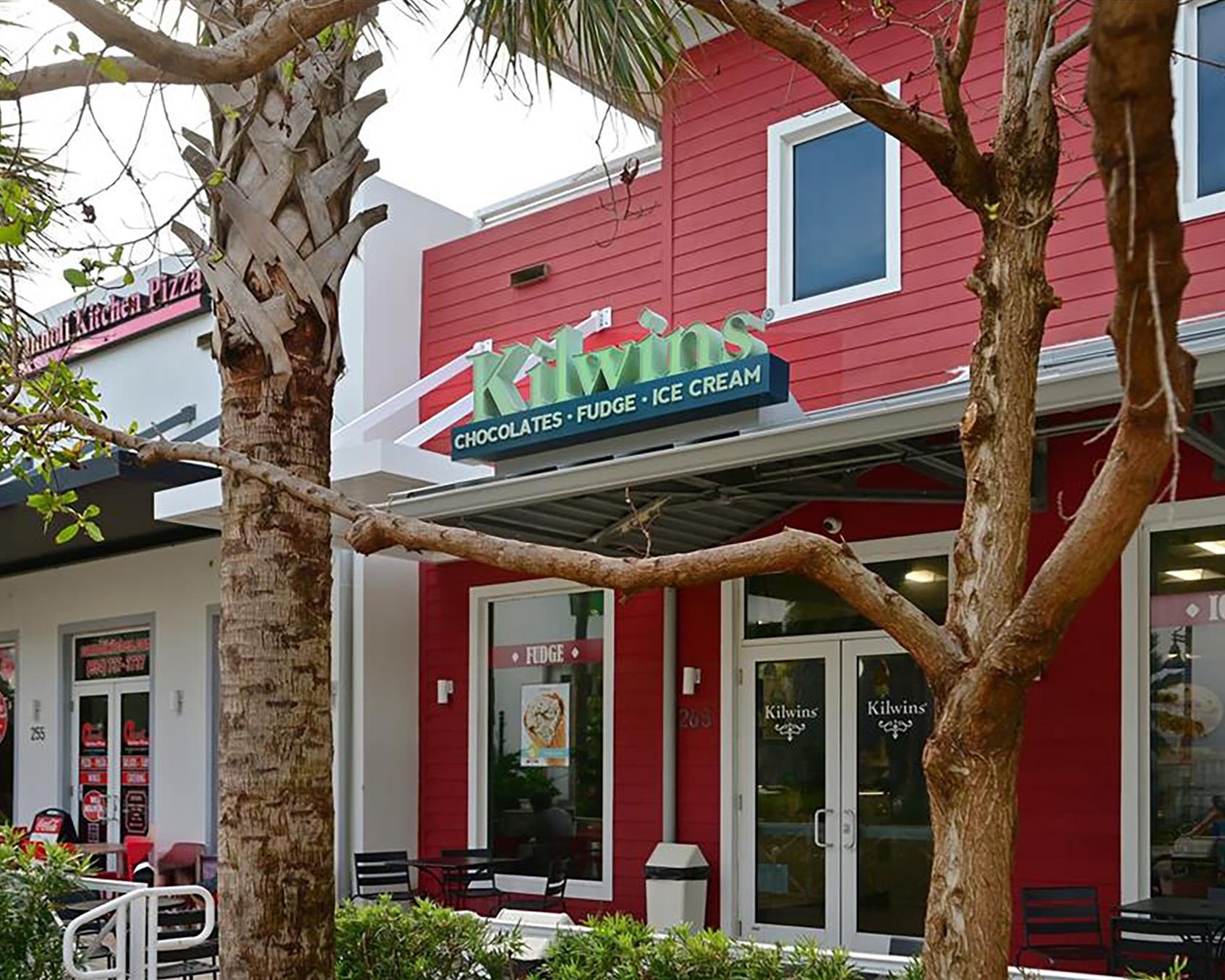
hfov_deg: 52.7
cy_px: 489
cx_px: 695
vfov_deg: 43.4
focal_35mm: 34
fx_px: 1233
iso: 100
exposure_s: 1/200
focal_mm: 30
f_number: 5
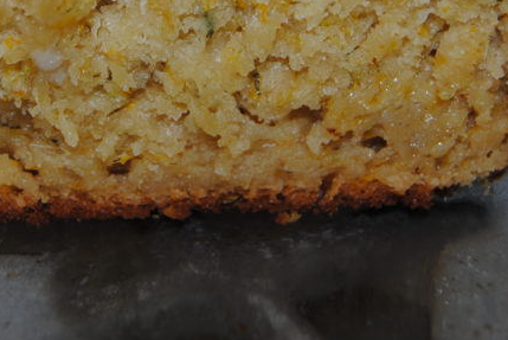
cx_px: 142
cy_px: -35
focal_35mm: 98
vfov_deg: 13.7
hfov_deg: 20.7
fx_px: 1384
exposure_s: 1/60
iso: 125
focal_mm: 28
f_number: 4
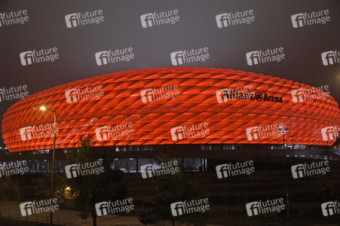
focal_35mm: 38
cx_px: 170
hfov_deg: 50.7
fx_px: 359
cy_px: 113
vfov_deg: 35.0
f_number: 4.5
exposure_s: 1/40
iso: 1000
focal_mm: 38
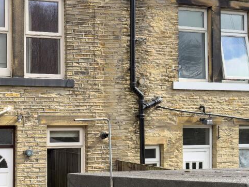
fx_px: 367
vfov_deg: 28.5
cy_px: 83
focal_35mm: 51
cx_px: 55
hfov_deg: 36.4
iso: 100
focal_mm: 6.76
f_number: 1.8
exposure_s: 1/3000
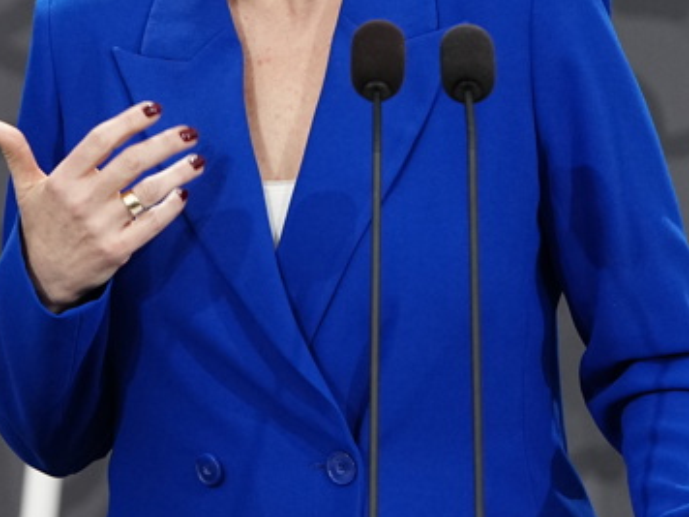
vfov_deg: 3.7
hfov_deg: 4.9
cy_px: 41
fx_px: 8041
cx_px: -285
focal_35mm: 404
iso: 1250
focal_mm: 110
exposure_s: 1/400
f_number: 2.8
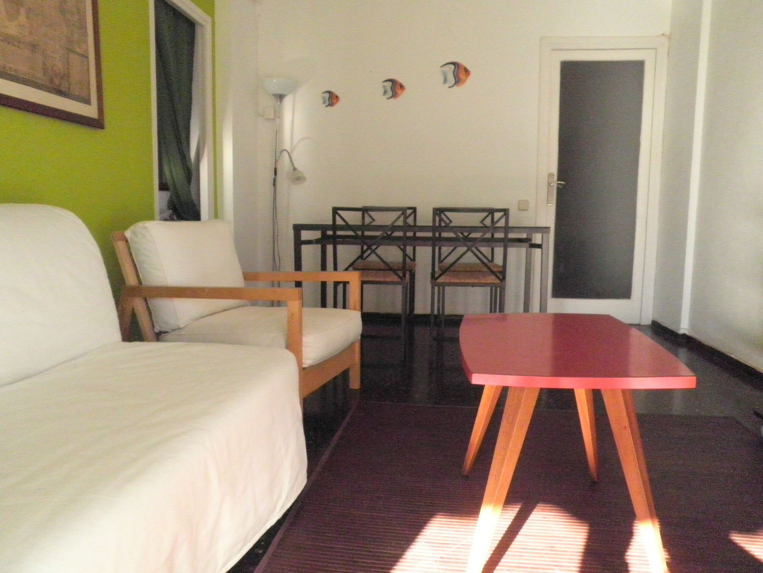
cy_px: 286
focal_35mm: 26
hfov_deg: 67.3
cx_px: 382
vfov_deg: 53.1
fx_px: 573
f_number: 7.8
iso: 800
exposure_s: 1/60
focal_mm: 4.7
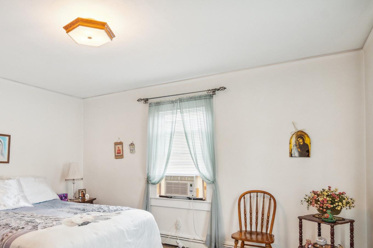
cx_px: 145
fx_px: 249
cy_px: 158
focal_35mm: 24
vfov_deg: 52.4
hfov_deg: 72.8
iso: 1250
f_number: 5
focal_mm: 16
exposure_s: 1/125
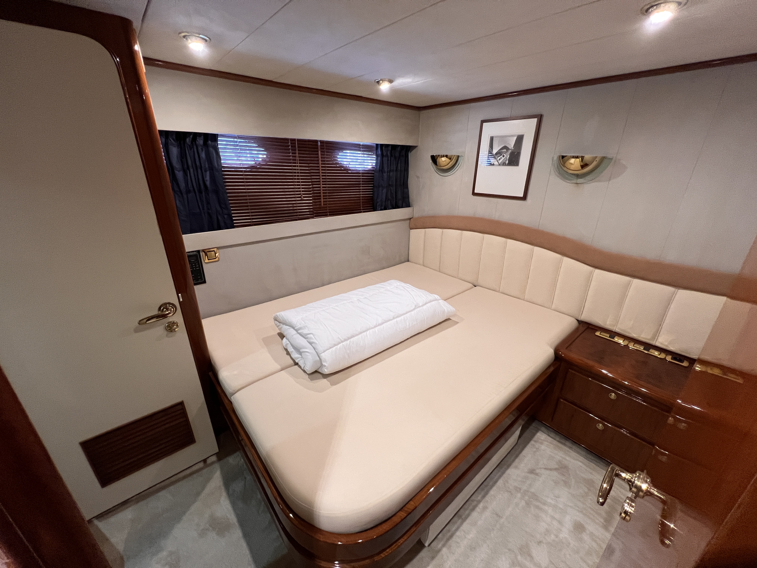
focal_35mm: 13
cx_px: 378
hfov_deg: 106.2
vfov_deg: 89.9
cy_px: 284
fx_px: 284
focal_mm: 1.57
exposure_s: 1/60
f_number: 1.8
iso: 250
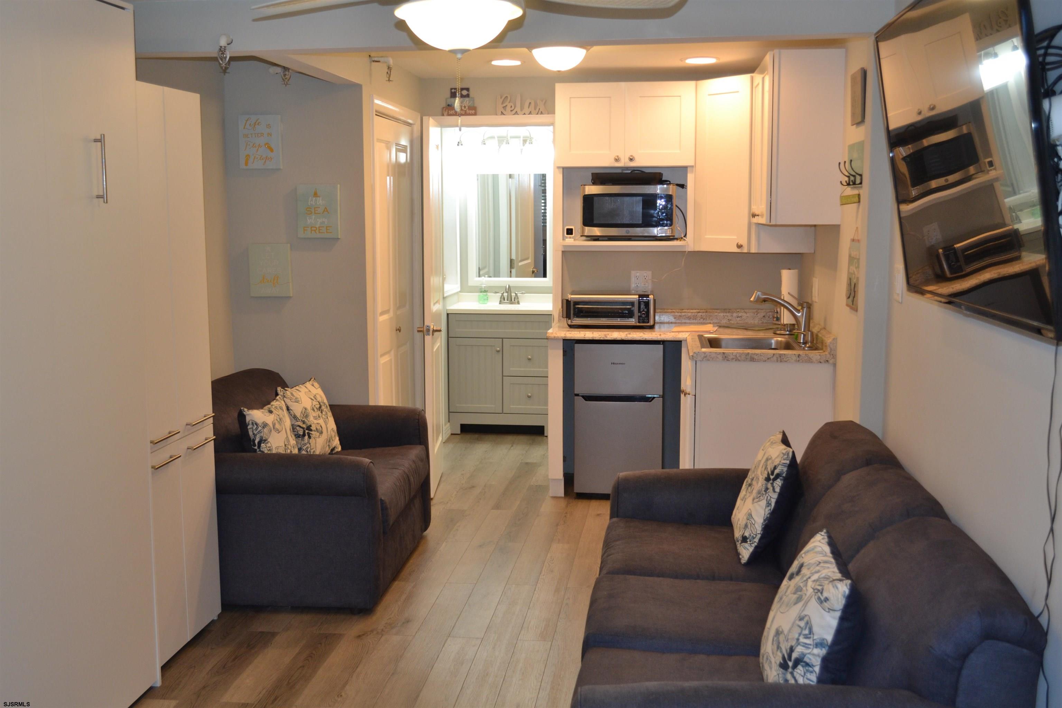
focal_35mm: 39
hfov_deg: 49.6
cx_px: 531
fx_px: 1150
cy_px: 354
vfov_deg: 34.2
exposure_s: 1/60
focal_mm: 26
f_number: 4.2
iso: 500
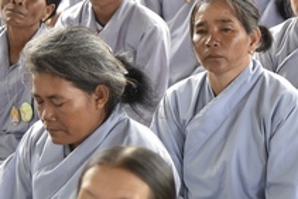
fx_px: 1913
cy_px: 9
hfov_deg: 8.9
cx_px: 216
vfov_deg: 5.9
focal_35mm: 231
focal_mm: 75
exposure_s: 1/125
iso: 500
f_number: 4
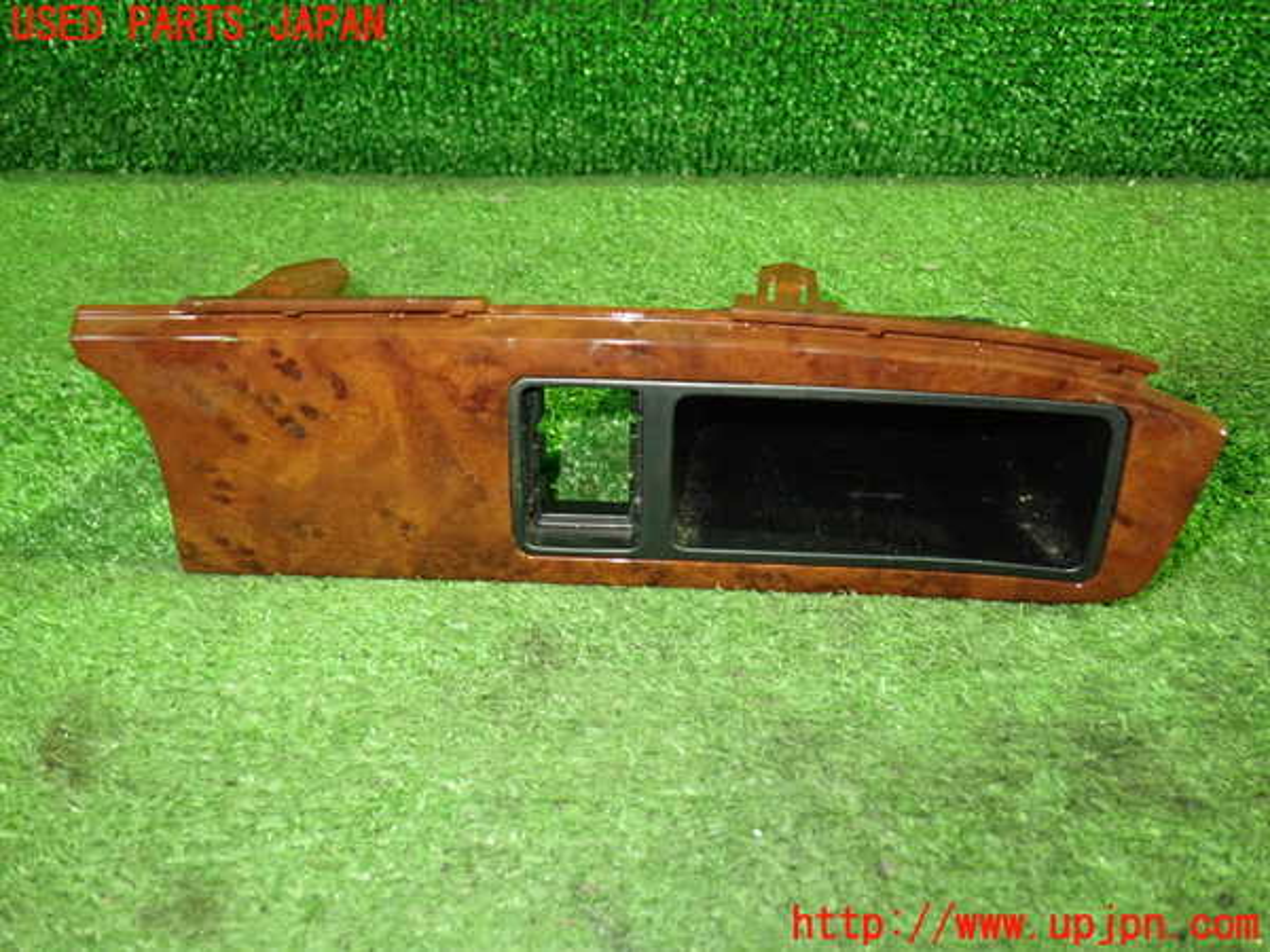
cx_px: 635
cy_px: 476
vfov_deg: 46.8
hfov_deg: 60.0
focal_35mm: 30
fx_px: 1101
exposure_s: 1/30
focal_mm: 5.4
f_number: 2.3
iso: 800
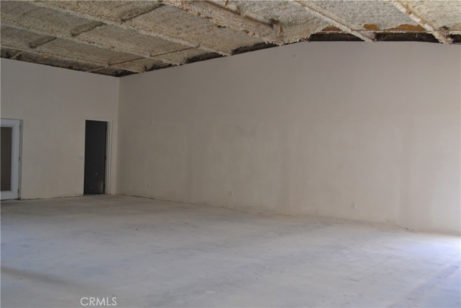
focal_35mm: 39
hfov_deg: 49.5
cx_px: 230
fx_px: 499
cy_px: 154
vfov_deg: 34.2
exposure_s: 1/60
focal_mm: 26
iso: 1250
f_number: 4.2
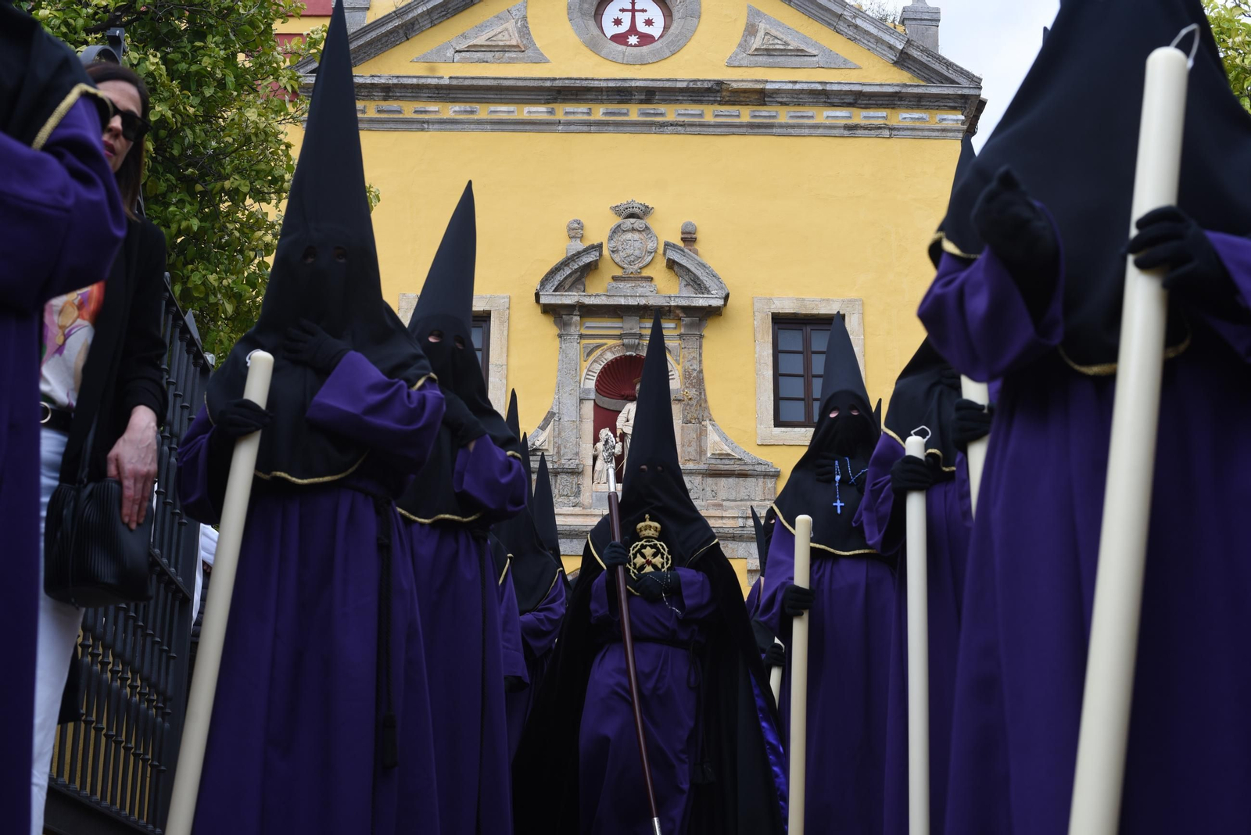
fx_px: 1738
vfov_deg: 27.0
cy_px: 418
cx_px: 626
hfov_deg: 39.6
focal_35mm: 50
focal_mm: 50
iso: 100
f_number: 8
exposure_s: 1/125
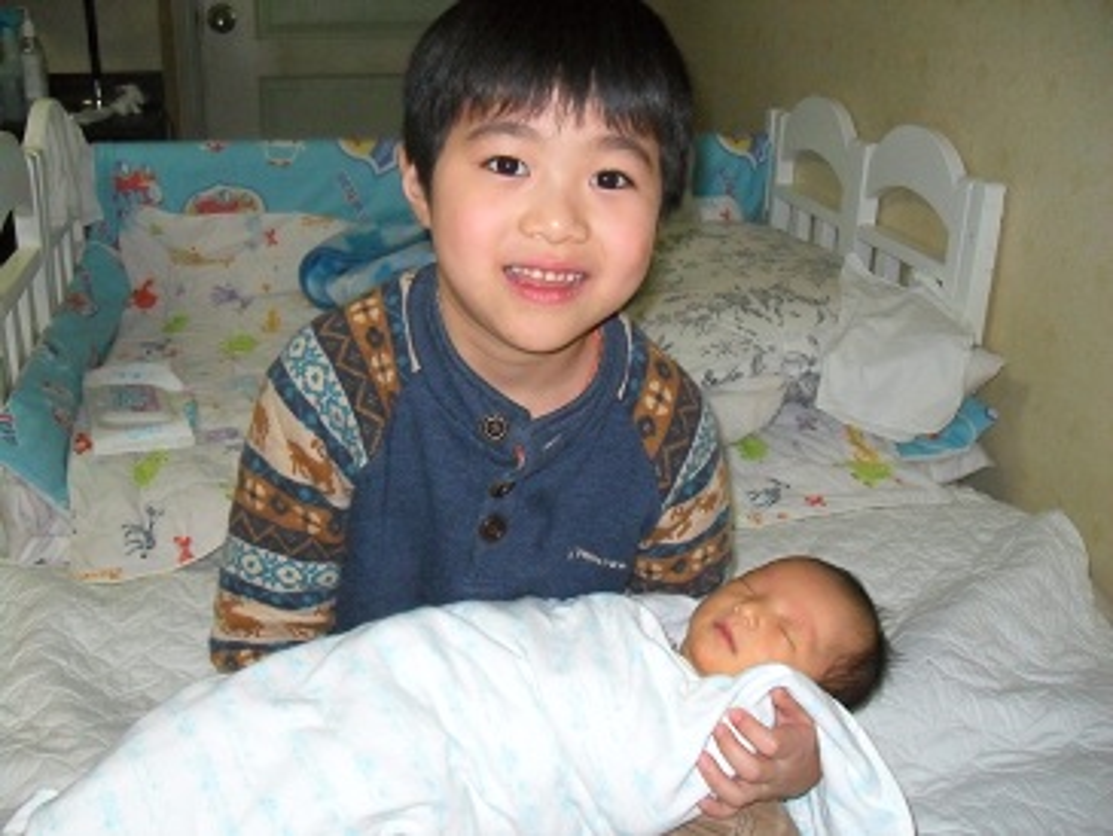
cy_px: 418
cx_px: 556
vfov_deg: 40.7
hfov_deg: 52.6
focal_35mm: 35
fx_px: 1126
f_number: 2.8
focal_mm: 6.2
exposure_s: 1/45
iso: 400
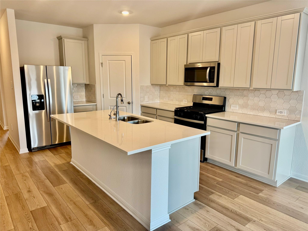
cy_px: 116
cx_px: 154
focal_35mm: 24
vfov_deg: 56.8
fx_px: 214
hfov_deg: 71.6
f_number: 1.78
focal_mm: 6.76
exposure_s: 1/120
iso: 100
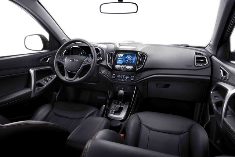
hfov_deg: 73.7
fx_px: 157
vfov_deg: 53.2
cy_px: 78
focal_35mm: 24
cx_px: 118
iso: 100
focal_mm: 24
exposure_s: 1/1.25
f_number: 18
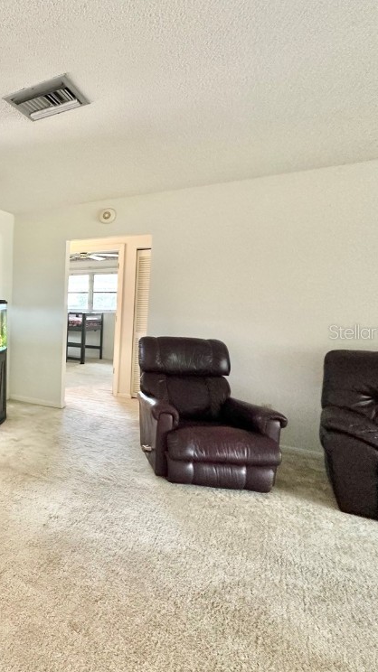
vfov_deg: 83.9
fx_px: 375
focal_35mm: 21
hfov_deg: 41.3
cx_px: -49
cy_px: 331
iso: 400
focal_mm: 2.22
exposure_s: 1/60
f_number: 2.2
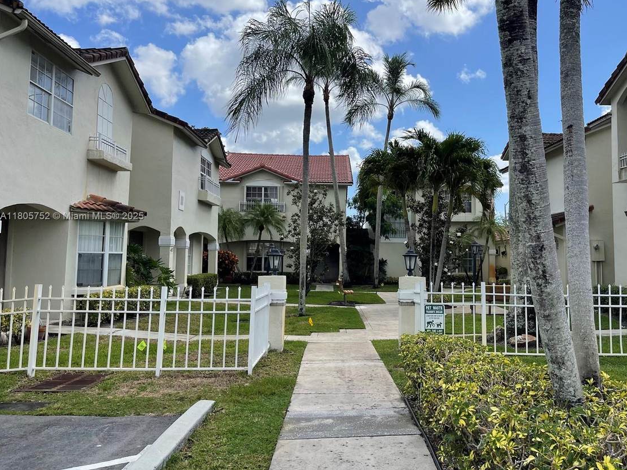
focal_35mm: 29
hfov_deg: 61.3
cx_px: 362
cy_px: 217
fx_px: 525
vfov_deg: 48.2
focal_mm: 5.1
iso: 32
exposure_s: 1/3559
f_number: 1.6
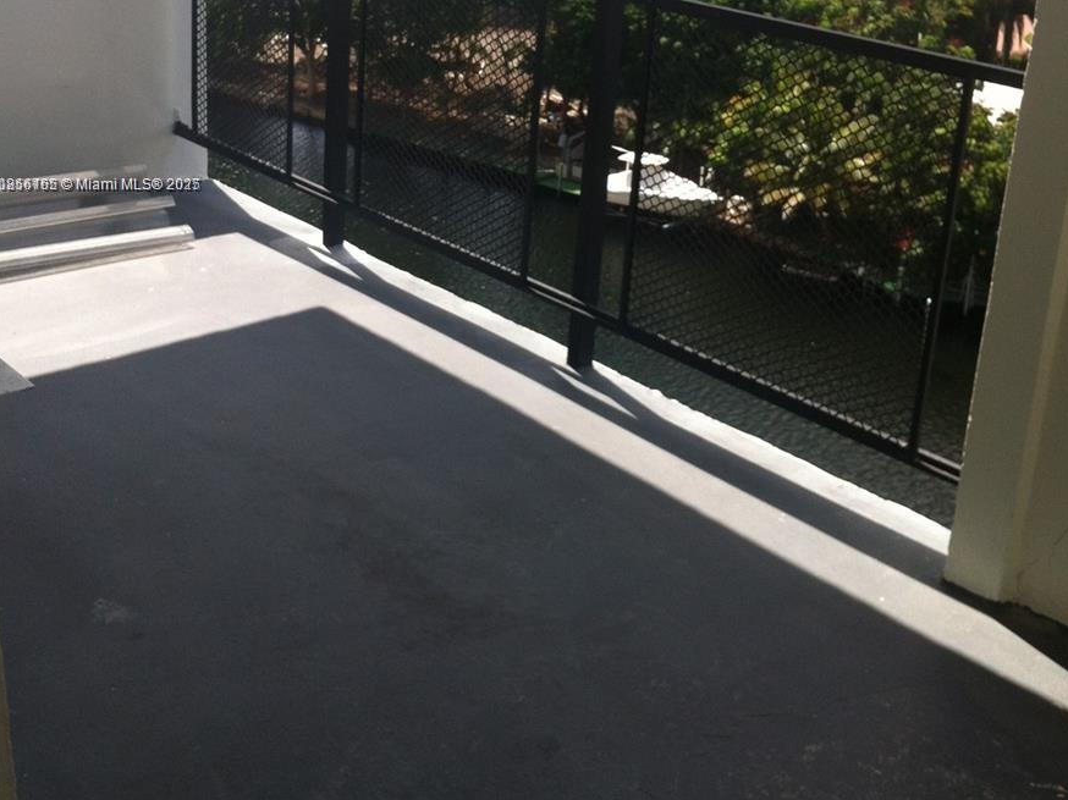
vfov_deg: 29.7
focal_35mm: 48
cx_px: 524
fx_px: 1481
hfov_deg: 39.7
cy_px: 186
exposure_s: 1/754
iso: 80
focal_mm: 3.85
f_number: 2.8
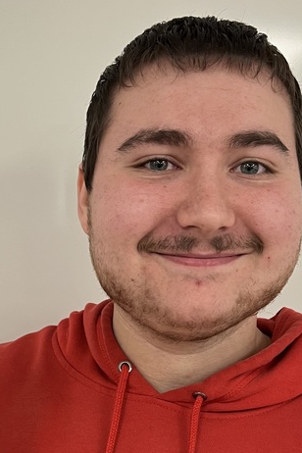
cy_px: 385
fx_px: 755
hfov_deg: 22.5
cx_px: 107
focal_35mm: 60
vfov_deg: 32.2
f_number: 1.5
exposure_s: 1/60
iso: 100
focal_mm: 5.7
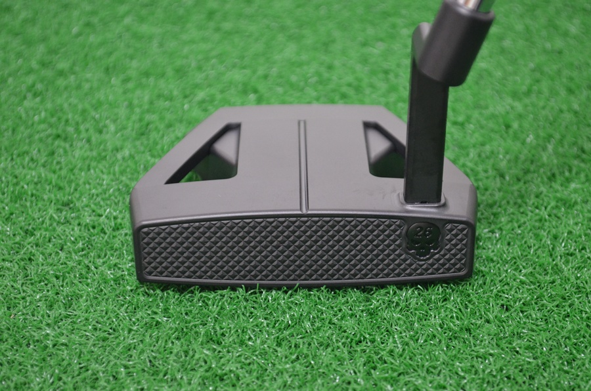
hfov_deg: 24.7
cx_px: 296
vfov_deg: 16.5
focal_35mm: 82
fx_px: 1351
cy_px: 196
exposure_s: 1/8
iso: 1600
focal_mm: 55
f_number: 5.6
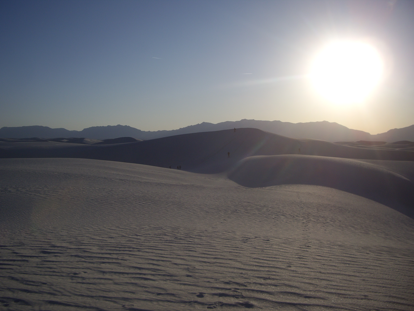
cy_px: 156
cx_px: 207
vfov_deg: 37.7
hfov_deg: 49.0
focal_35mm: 38
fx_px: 454
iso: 64
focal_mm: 7.9
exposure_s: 1/500
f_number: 8
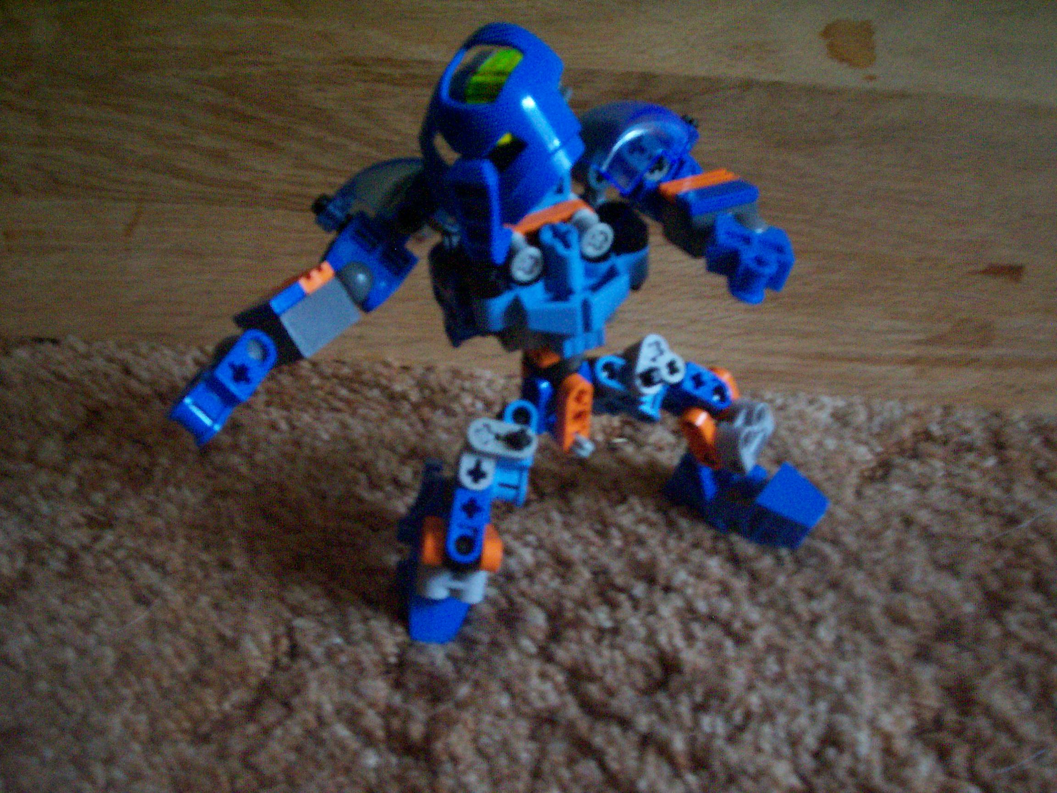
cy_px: 396
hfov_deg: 51.4
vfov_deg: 39.7
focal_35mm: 36
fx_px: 1099
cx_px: 528
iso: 400
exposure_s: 1/8
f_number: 4.5
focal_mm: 5.9
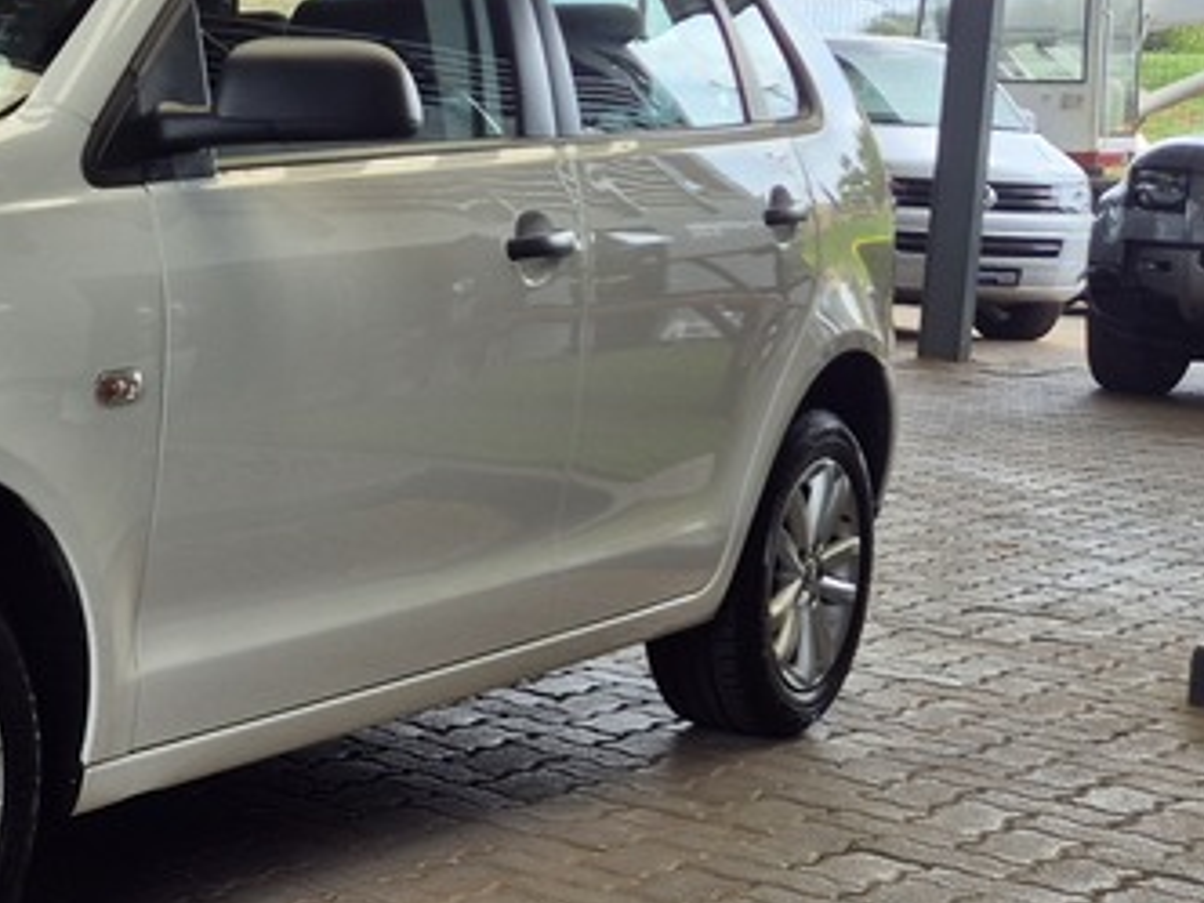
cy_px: 424
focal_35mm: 71
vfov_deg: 20.7
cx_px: -359
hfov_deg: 24.1
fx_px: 2469
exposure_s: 1/552
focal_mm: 5.4
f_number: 1.8
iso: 25
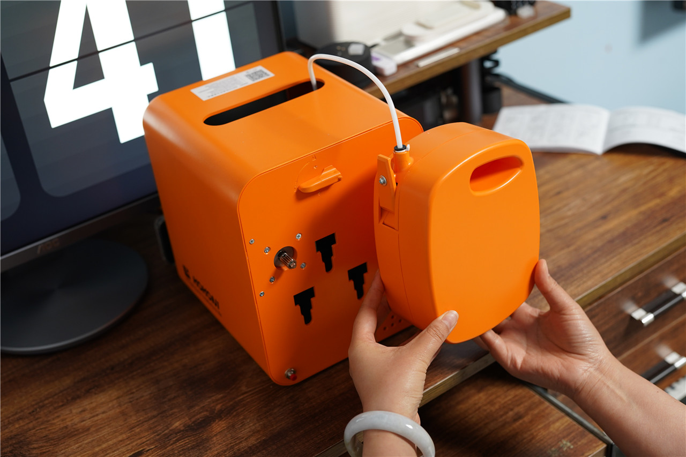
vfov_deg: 27.0
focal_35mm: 50
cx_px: 343
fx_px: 953
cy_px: 228
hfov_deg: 39.6
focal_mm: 50
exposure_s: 1/30
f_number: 3.5
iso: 800
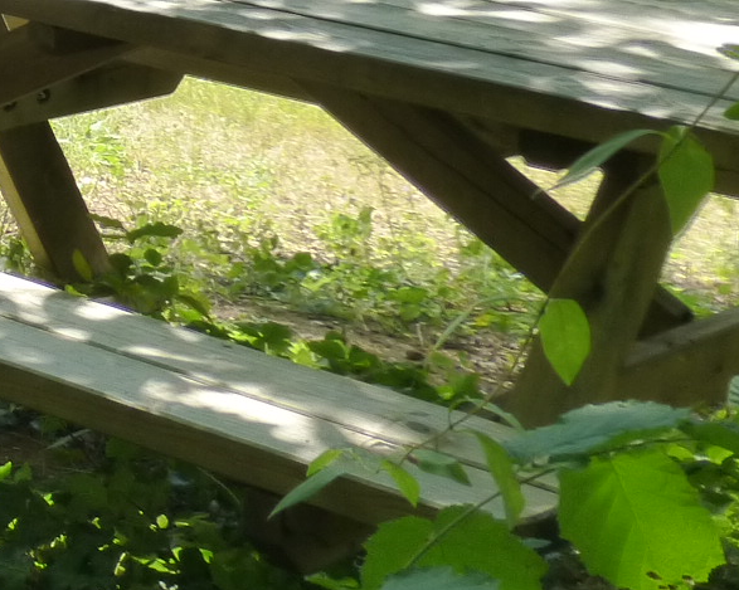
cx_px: -680
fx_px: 2886
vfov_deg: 11.4
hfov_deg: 12.9
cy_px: -121
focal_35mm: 132
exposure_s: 1/320
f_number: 3.6
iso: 200
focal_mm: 5.4
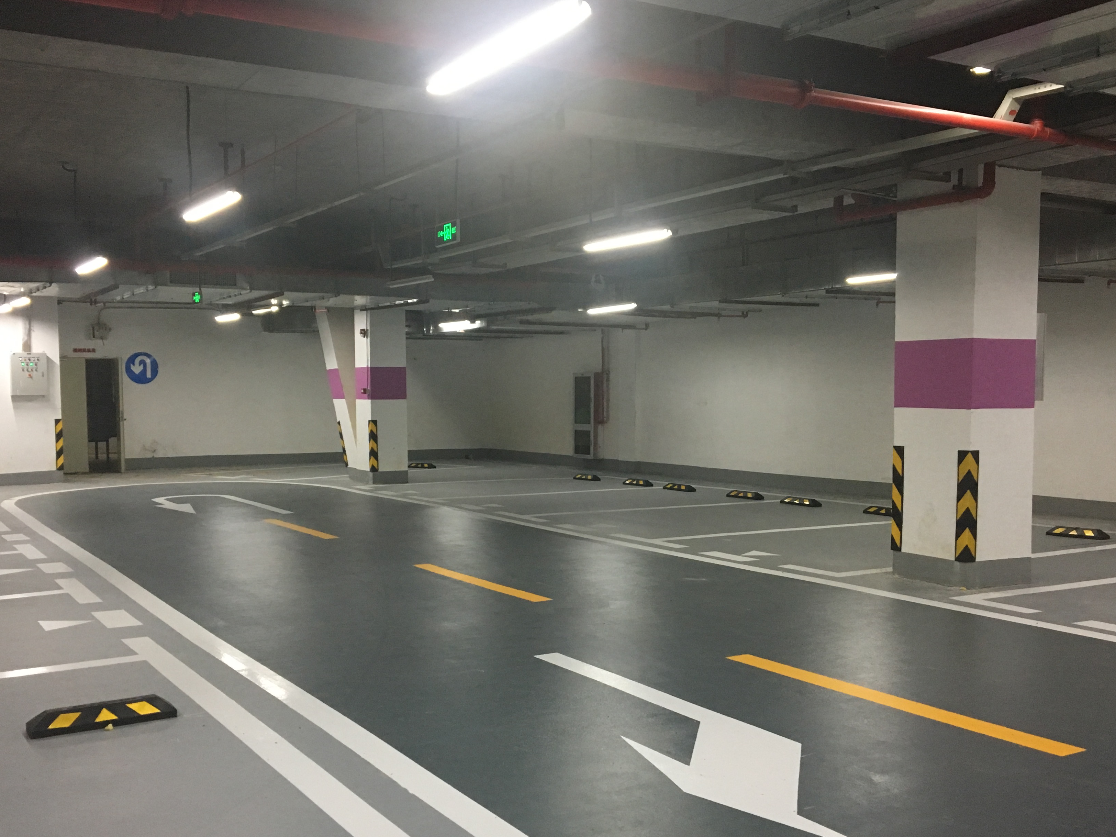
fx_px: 1161
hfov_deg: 51.4
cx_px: 549
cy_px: 475
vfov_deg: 39.6
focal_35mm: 36
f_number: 2.2
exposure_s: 1/33
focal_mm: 4.15
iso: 160
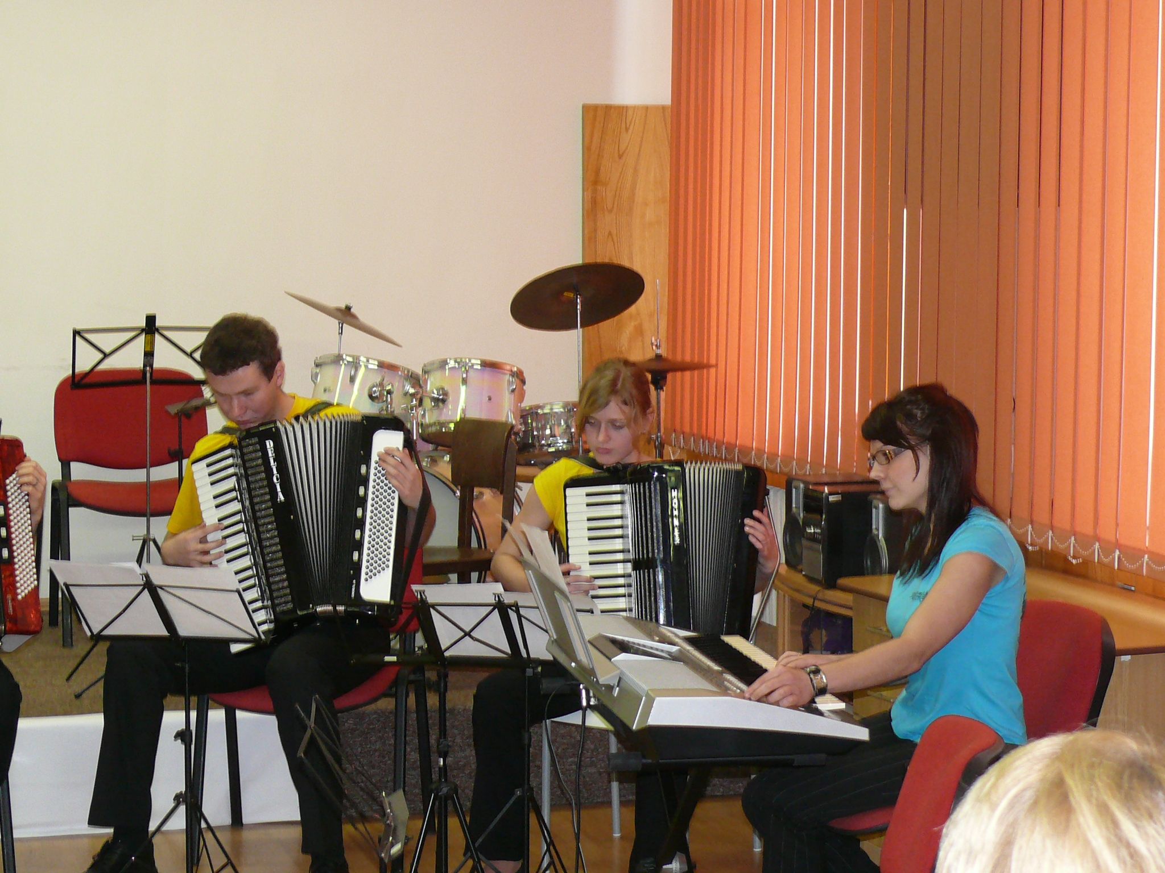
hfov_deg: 24.1
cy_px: 436
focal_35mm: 81
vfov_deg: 18.2
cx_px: 582
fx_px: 2726
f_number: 3.2
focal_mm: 11.8
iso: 200
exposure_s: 1/30
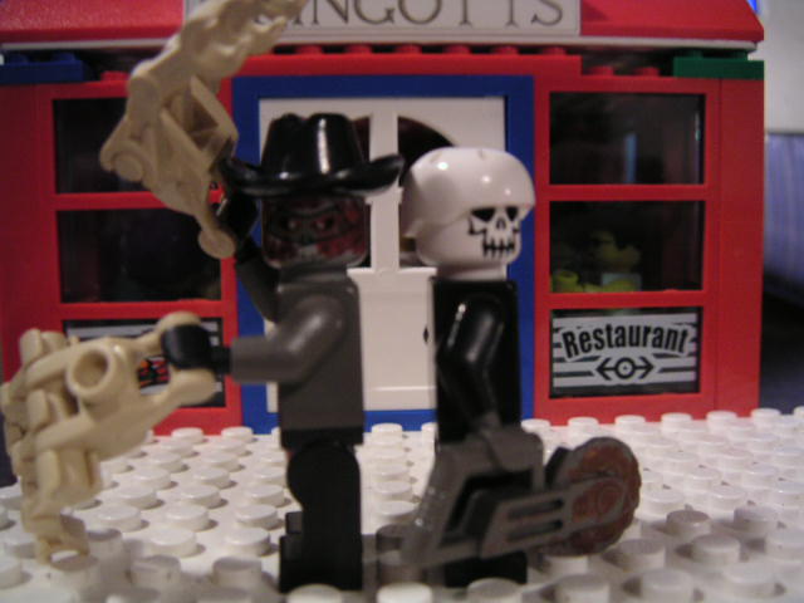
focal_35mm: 37
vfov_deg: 38.7
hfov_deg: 50.1
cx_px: 402
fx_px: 859
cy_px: 302
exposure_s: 1/4
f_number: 2.8
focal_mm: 5.7
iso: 100
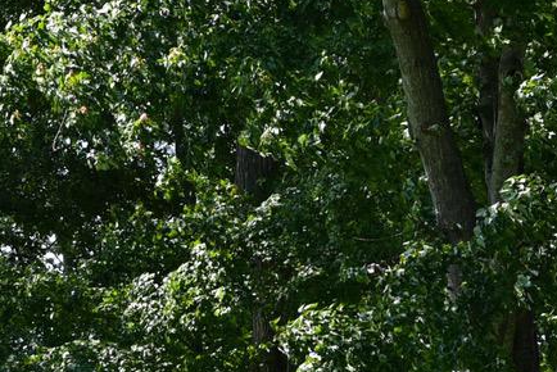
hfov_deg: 5.1
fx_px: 6208
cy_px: 748
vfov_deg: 3.4
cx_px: 236
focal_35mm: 401
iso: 200
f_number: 5.6
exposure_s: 1/500
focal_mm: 85
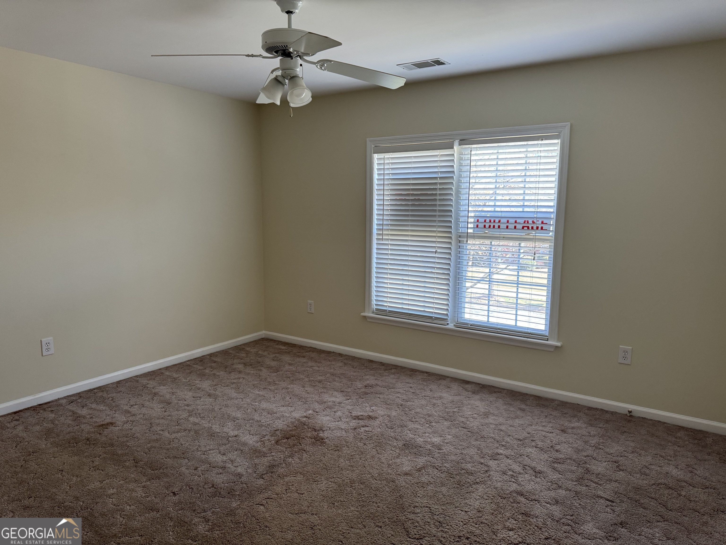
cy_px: 272
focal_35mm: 24
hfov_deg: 71.6
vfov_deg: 56.8
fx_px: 503
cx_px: 363
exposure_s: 1/120
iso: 200
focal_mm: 6.76
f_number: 1.78
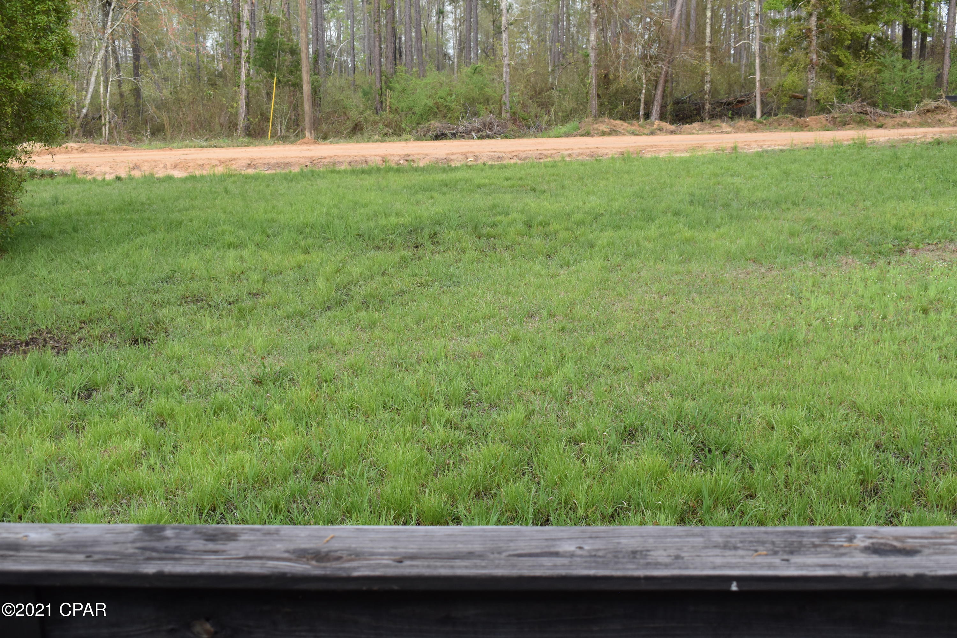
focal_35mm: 42
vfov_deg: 31.9
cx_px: 478
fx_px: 1116
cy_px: 319
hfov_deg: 46.4
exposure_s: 1/200
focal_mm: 28
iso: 400
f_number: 7.1
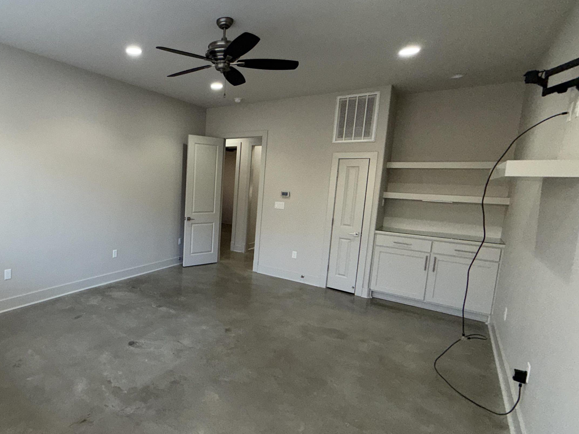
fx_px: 335
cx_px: 173
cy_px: 220
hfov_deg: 77.8
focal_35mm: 20
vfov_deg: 66.0
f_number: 2.2
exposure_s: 1/60
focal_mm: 2.22
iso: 100
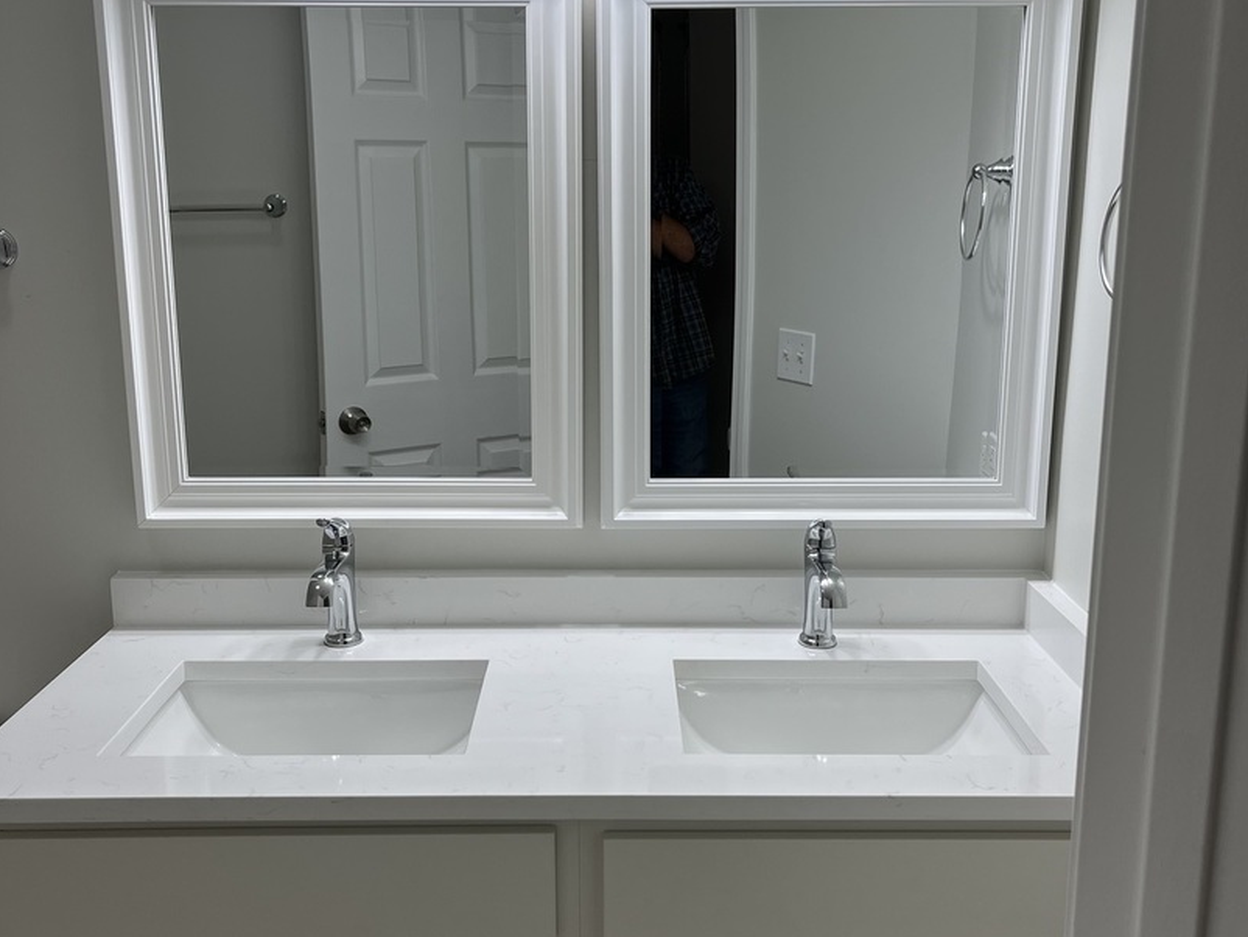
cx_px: 626
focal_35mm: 35
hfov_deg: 52.6
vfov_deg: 40.7
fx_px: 1262
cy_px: 437
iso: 50
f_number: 1.6
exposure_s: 1/355
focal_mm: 5.1
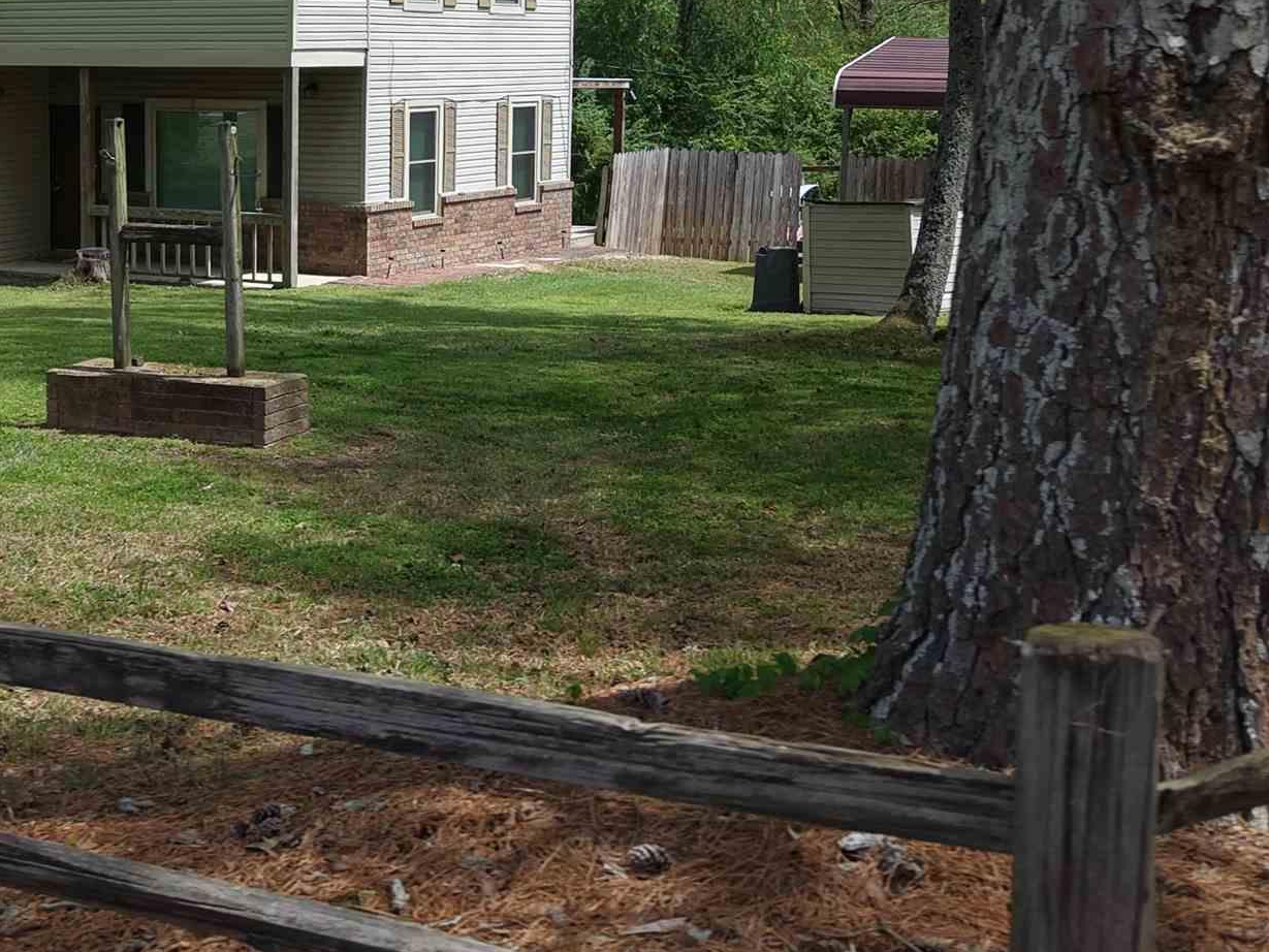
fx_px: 2200
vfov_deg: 24.1
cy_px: 218
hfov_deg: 31.2
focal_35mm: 60
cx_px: 214
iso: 150
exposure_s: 1/20
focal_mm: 8.67
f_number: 1.8
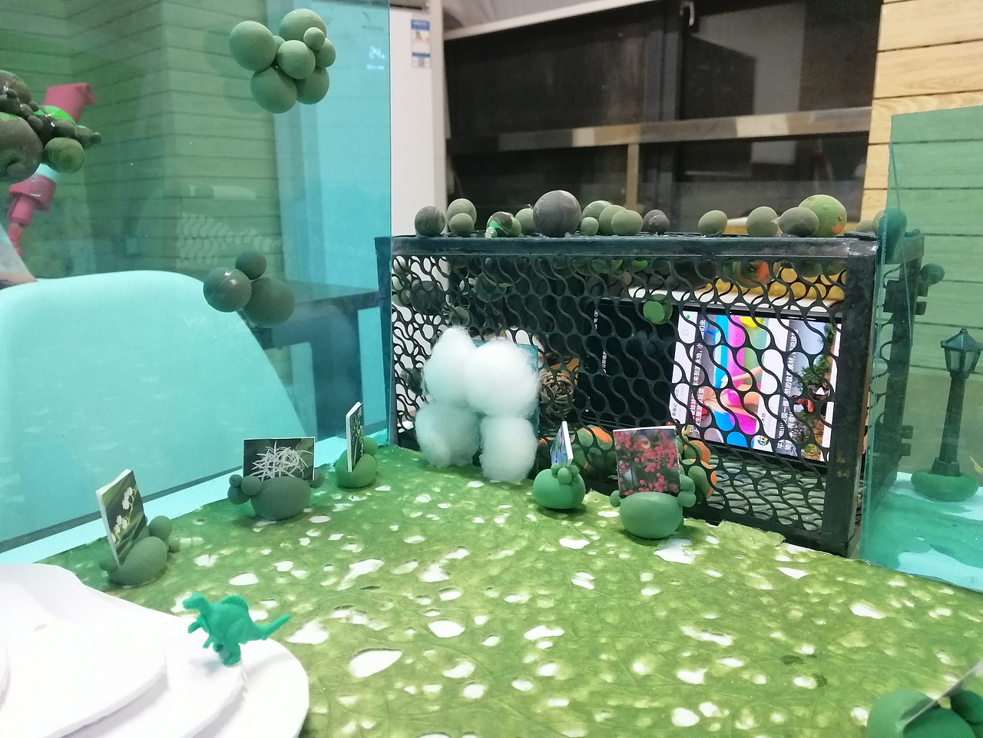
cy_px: 369
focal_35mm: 26
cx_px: 492
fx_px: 738
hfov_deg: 67.3
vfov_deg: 53.1
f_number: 2.2
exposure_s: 1/20
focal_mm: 3.81
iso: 500
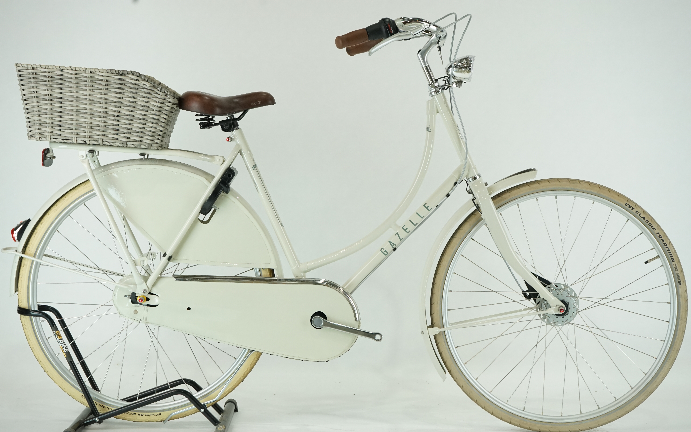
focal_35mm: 66
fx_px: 1243
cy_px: 209
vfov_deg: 19.7
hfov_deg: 31.1
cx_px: 347
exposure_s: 1/200
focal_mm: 64
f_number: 8
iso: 2000
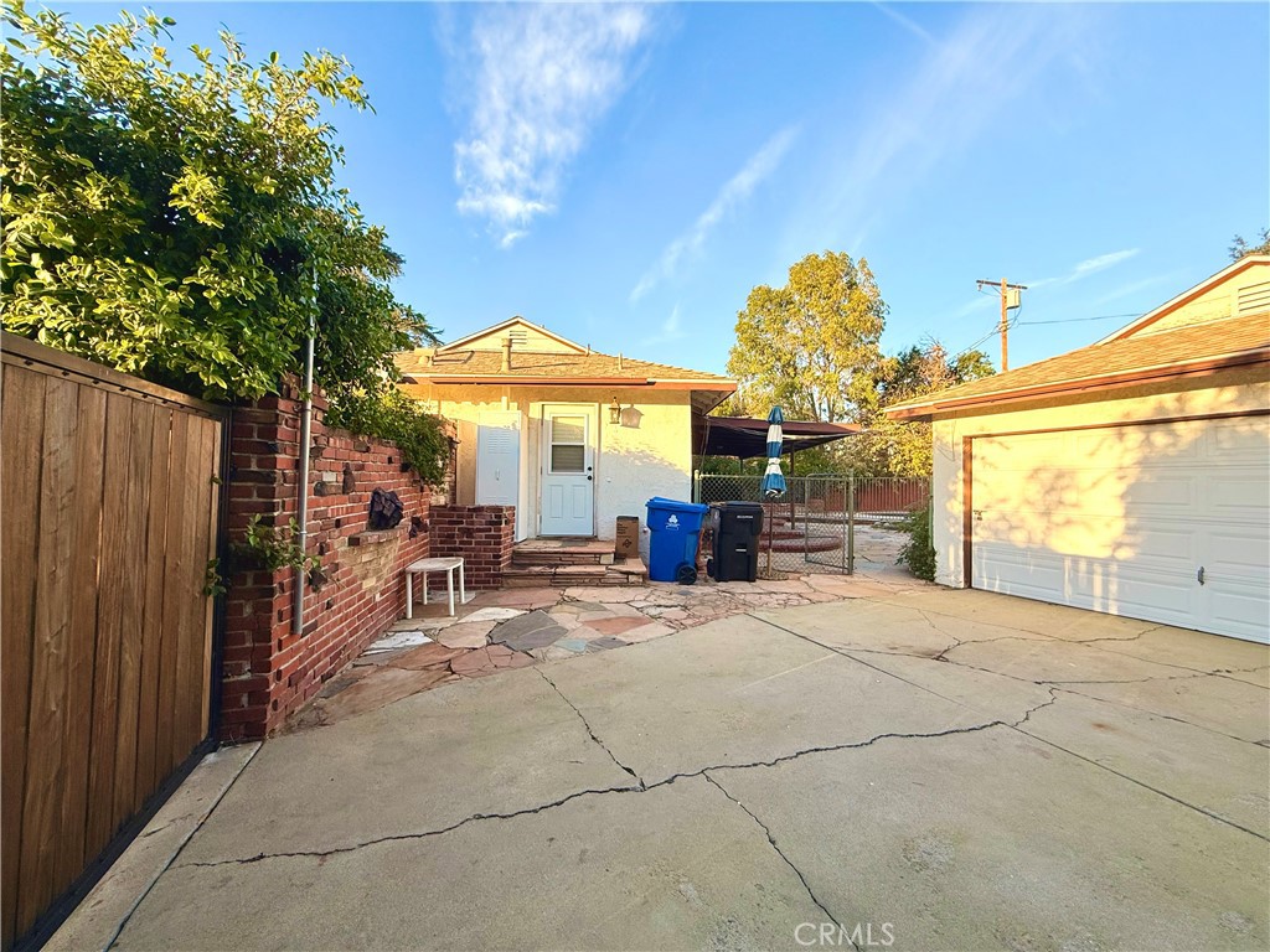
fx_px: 514
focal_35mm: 14
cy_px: 476
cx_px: 635
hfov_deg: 102.1
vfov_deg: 85.7
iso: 50
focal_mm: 2.22
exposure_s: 1/442
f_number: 2.2
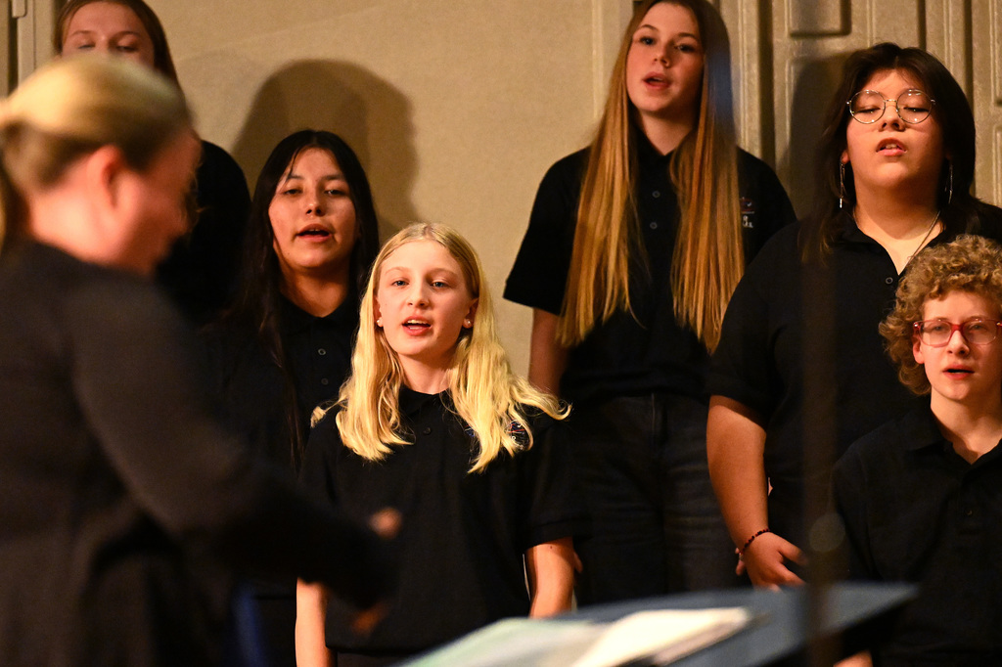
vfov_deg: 4.6
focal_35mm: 300
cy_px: 334
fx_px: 8347
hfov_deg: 6.9
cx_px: 501
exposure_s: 1/1000
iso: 8000
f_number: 2.8
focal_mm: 200
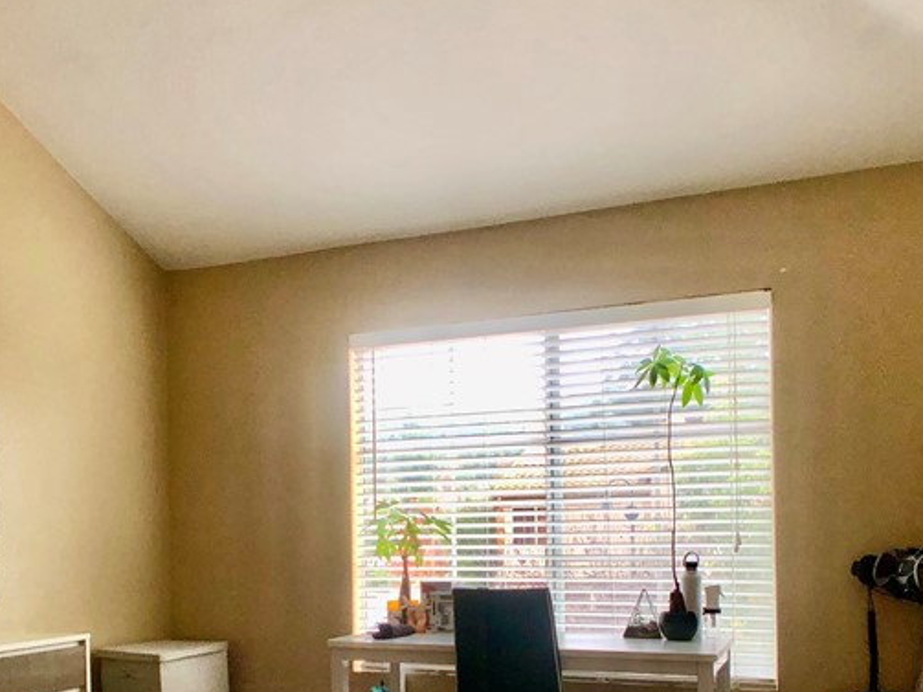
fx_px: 1519
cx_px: 374
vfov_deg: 25.2
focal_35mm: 57
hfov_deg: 33.7
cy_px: 567
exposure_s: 1/120
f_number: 1.8
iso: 50
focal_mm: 4
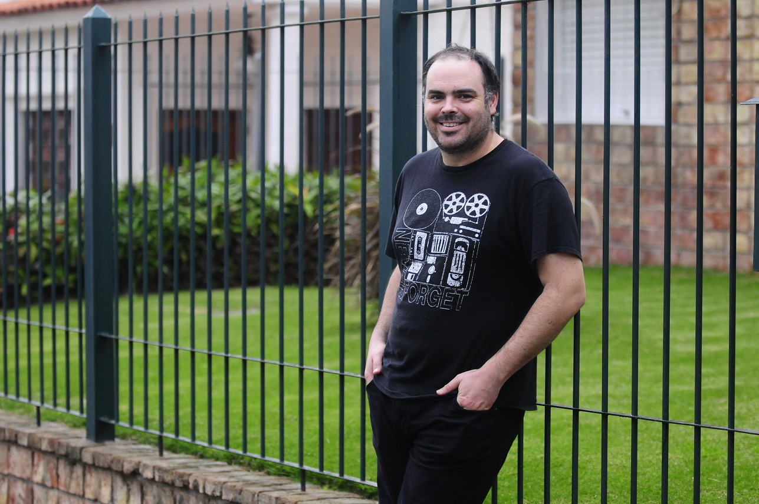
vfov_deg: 11.7
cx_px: 380
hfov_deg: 17.5
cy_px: 252
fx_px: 2464
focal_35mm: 117
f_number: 2.8
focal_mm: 78
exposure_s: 1/160
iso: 800
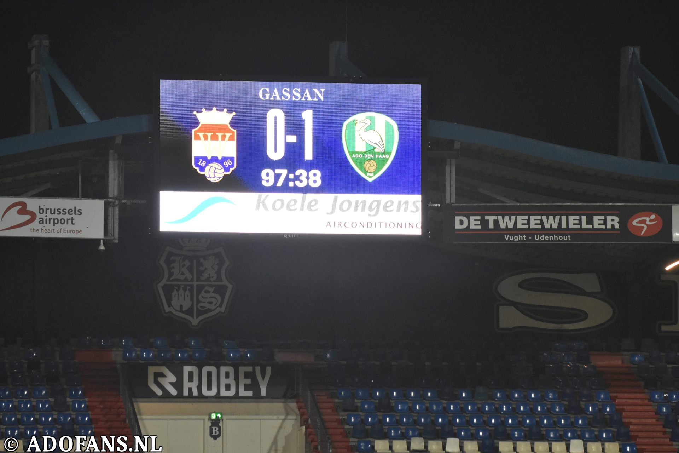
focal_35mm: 255
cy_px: 226
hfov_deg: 8.1
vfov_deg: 5.4
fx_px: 4809
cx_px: 340
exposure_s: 1/640
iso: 3200
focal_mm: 170
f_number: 3.5
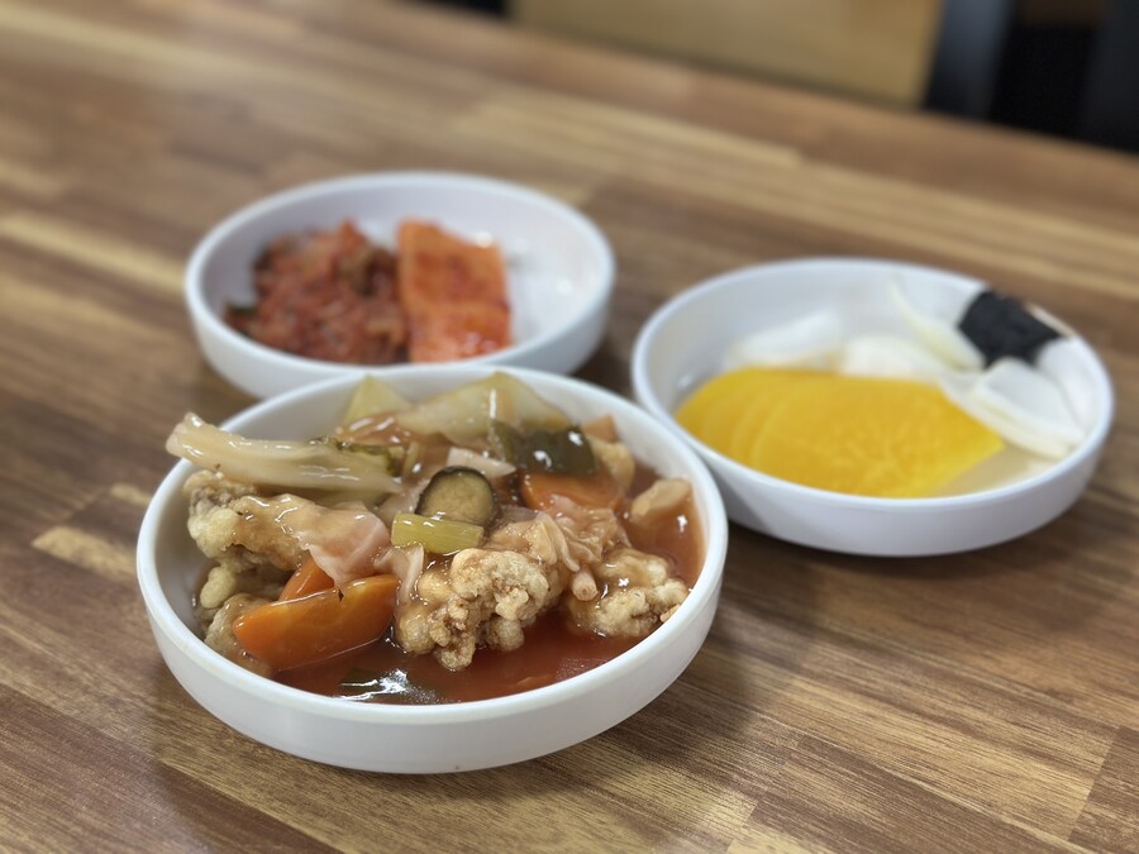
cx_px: 570
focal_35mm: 48
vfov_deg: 30.3
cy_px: 427
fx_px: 1579
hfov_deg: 39.7
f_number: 1.78
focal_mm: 6.86
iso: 125
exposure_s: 1/60
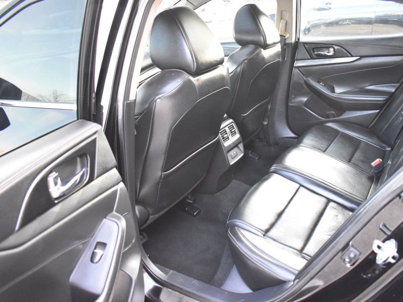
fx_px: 349
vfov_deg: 46.8
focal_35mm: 30
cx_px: 227
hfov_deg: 59.8
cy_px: 147
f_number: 3.5
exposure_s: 1/80
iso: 3200
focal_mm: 18
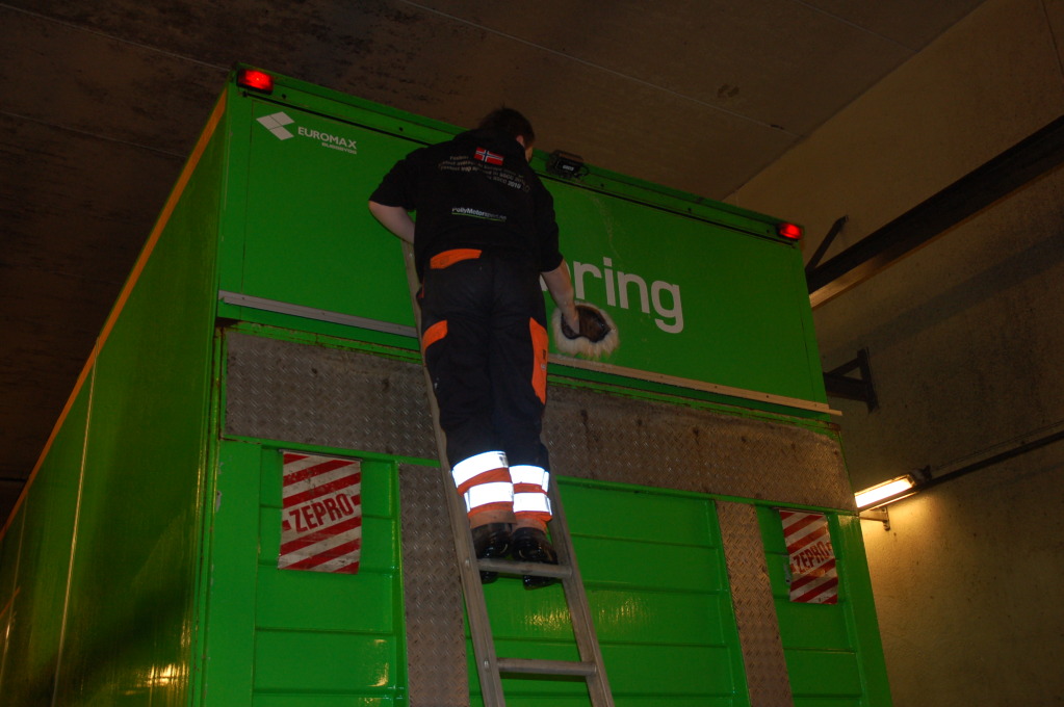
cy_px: 354
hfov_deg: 51.3
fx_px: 1107
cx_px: 532
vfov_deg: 35.4
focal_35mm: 38
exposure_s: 1/60
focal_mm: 25
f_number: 4
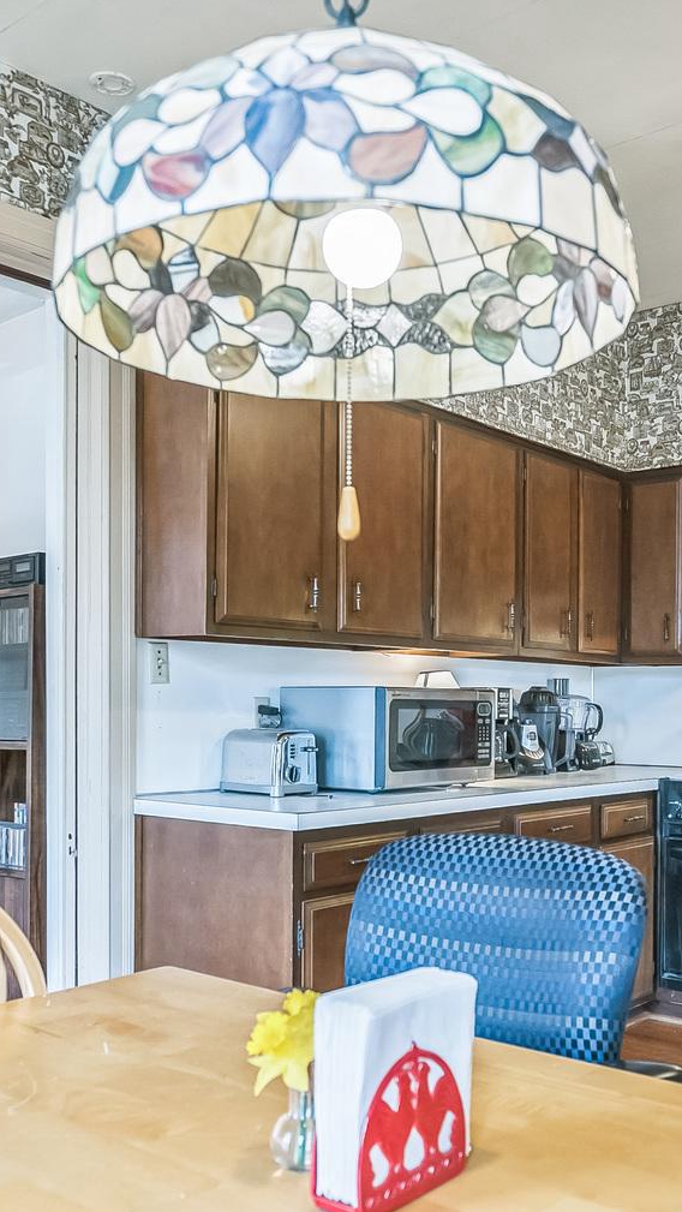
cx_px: 393
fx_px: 1092
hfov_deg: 34.6
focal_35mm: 34
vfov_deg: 57.5
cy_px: 741
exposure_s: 1/60
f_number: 4
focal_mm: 16
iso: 500
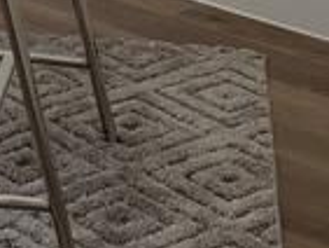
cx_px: -100
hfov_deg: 10.2
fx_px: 1798
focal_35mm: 189
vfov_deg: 7.5
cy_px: -281
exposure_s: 1/121
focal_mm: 5.96
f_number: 1.6
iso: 100
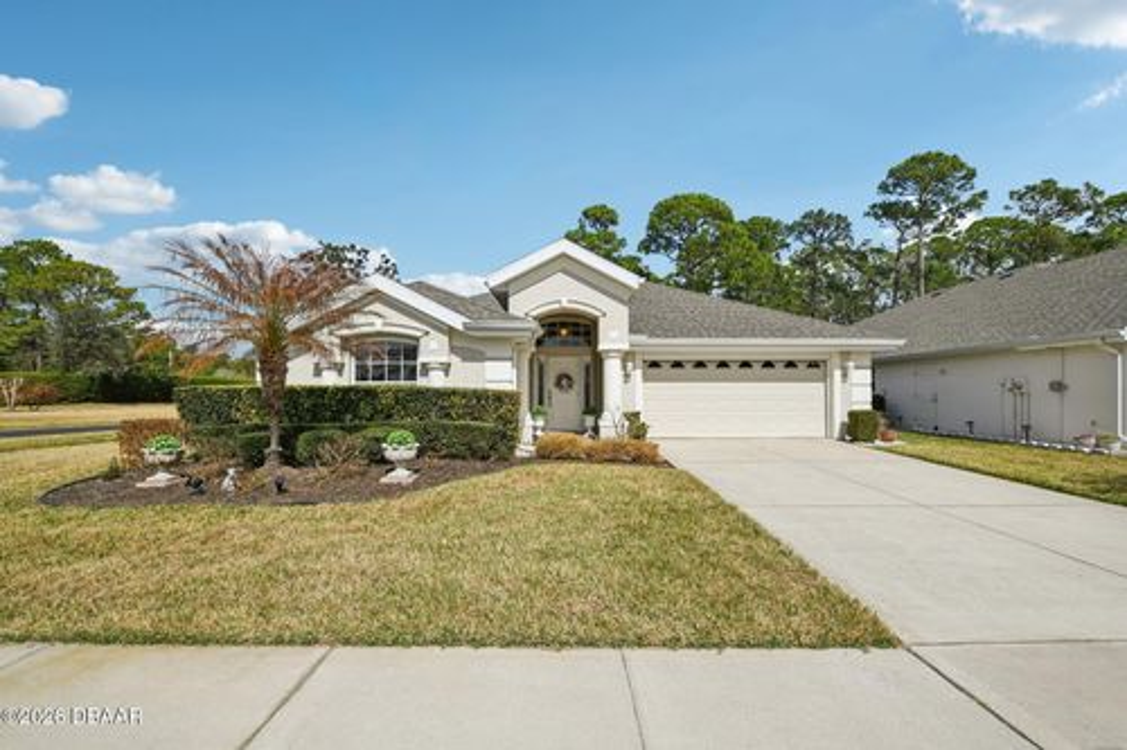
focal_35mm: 15
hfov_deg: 100.4
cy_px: 375
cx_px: 564
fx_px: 469
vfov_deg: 77.3
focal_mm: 15
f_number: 8
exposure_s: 1/1250
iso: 400
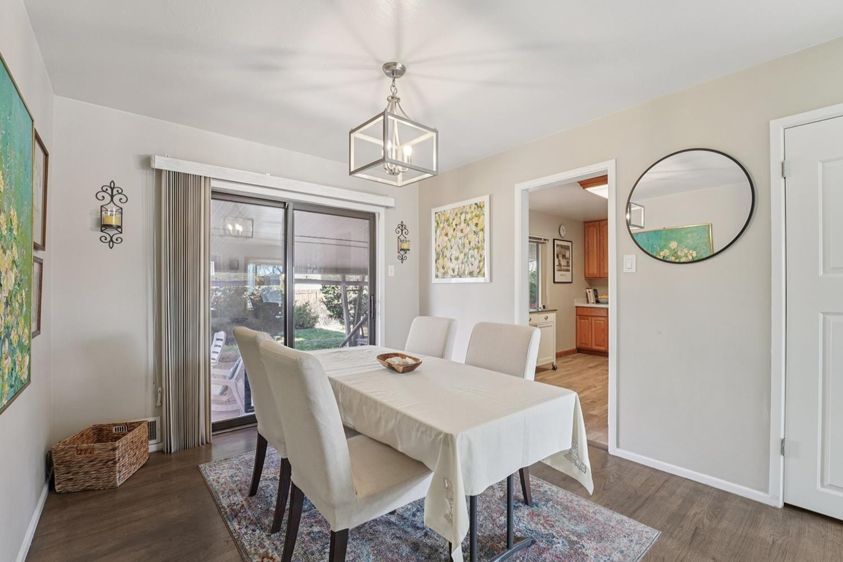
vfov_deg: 77.3
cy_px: 295
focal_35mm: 15
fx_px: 351
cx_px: 447
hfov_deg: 100.3
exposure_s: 1/15
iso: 400
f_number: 8
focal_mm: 14
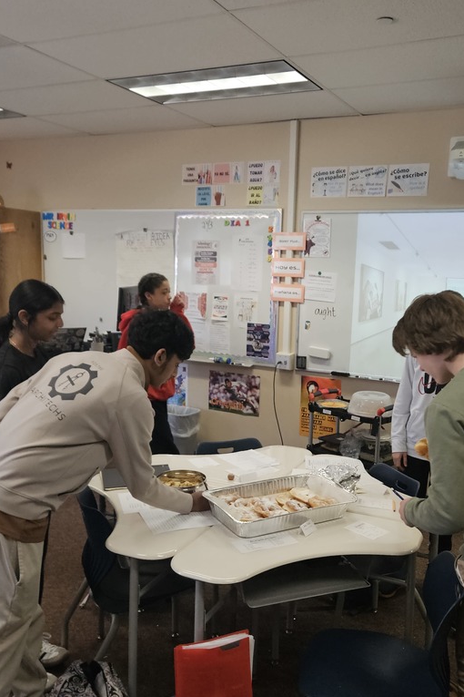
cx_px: 283
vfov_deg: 58.7
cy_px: 349
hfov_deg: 40.9
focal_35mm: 32
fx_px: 619
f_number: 1.8
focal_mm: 5.4
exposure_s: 1/120
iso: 250
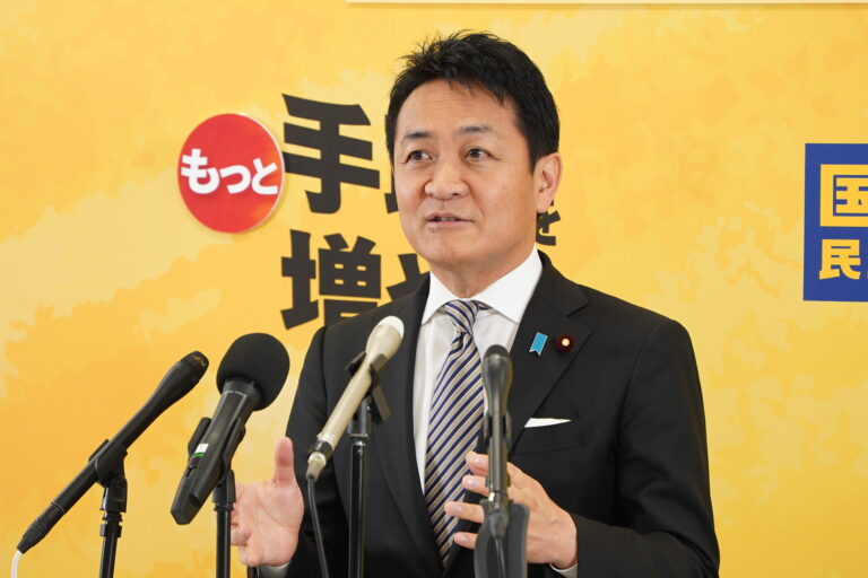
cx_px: 434
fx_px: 6871
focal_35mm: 285
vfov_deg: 4.8
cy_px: 289
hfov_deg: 7.2
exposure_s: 1/125
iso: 1600
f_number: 5.6
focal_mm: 190
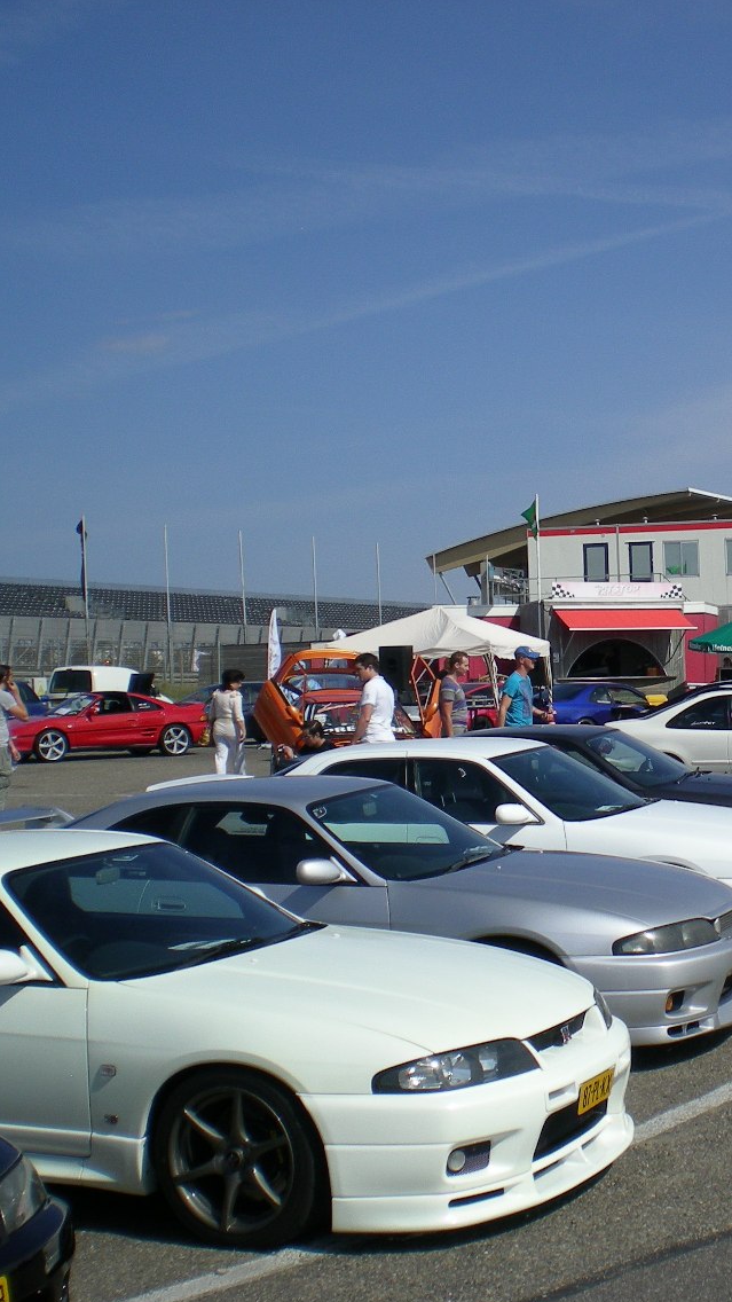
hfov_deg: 20.9
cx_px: 695
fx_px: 1932
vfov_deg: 37.2
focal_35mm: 56
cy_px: 656
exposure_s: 1/767
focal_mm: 6.3
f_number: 4.6
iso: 50
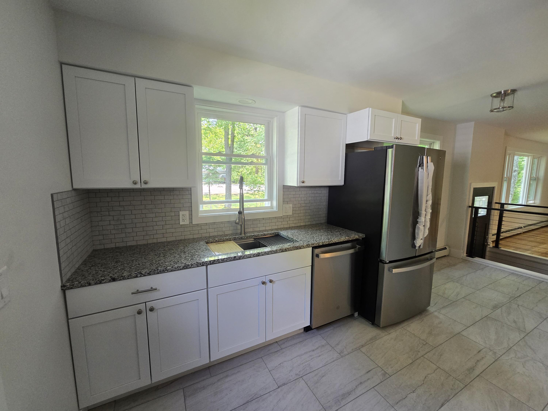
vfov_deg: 89.9
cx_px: 274
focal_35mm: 13
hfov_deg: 106.2
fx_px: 206
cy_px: 206
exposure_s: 1/60
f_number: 2.2
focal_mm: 2.2
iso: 200
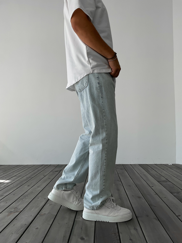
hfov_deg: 48.2
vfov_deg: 61.7
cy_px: 122
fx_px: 203
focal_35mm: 29
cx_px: 91
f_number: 1.8
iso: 16
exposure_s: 1/250
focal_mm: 3
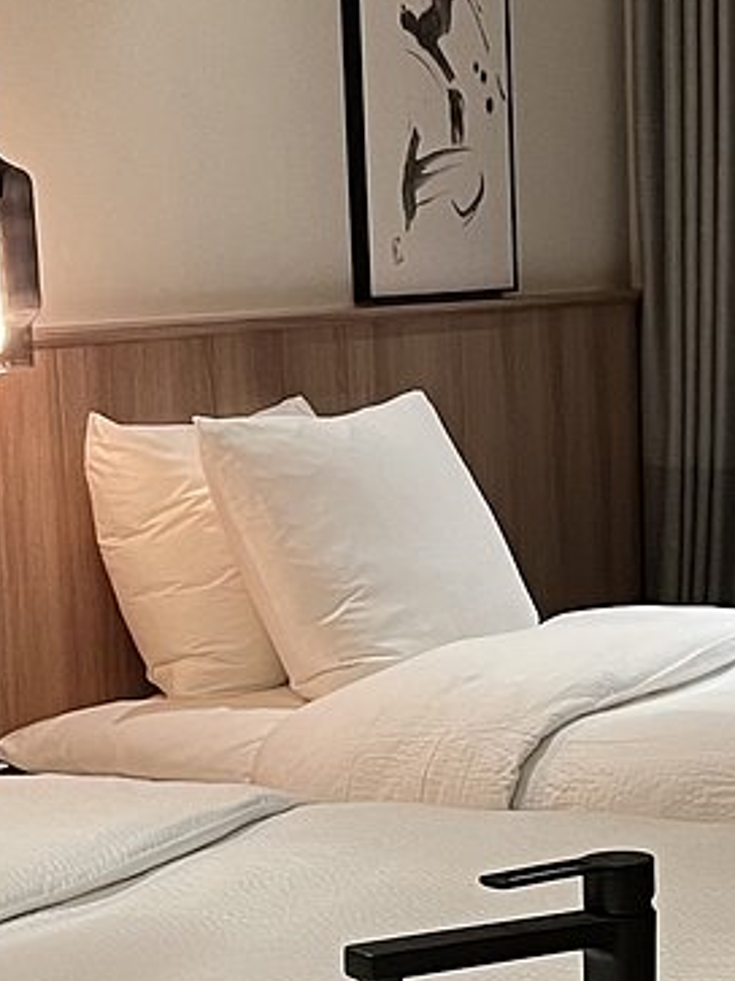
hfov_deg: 13.1
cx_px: 916
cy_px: 932
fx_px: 3116
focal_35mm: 110
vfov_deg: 17.6
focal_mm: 5.1
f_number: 1.6
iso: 250
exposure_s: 1/60
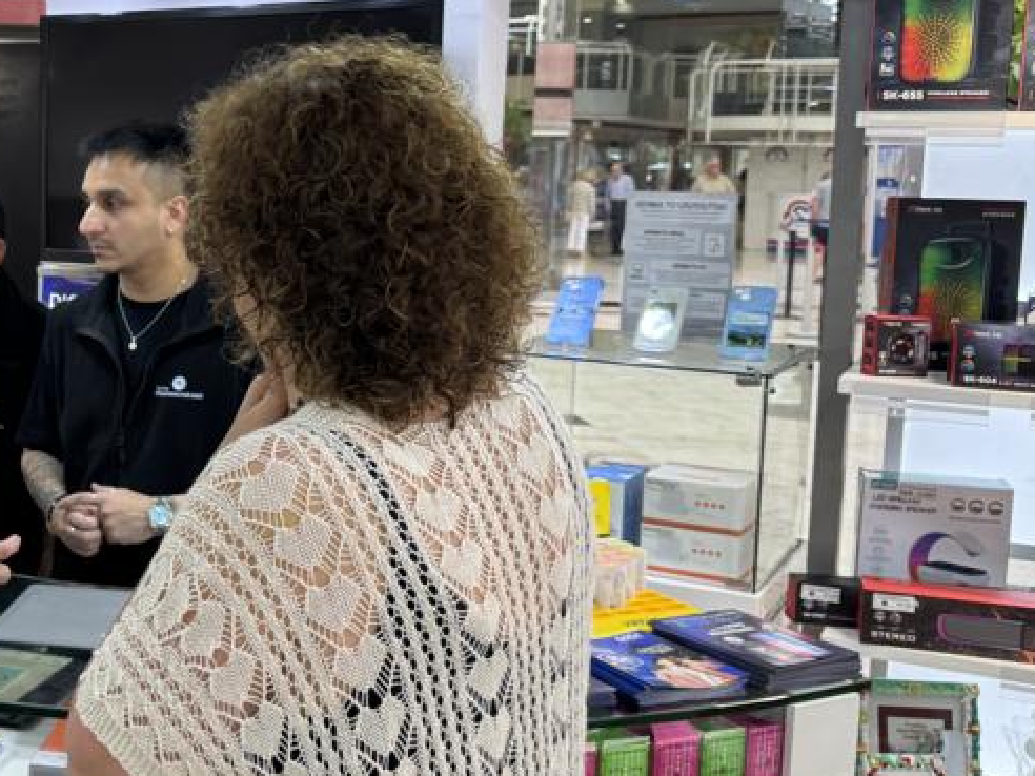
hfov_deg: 35.9
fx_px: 1495
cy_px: 330
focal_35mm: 50
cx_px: 105
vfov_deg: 29.1
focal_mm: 6.76
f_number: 1.78
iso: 160
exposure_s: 1/100
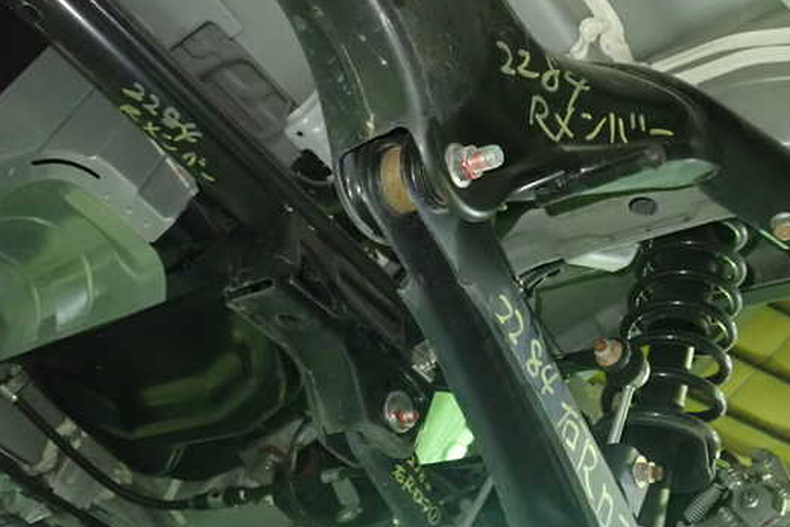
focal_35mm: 36
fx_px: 790
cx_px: 442
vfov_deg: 36.9
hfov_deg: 53.0
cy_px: 254
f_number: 2.3
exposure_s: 1/20
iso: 1600
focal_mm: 5.5
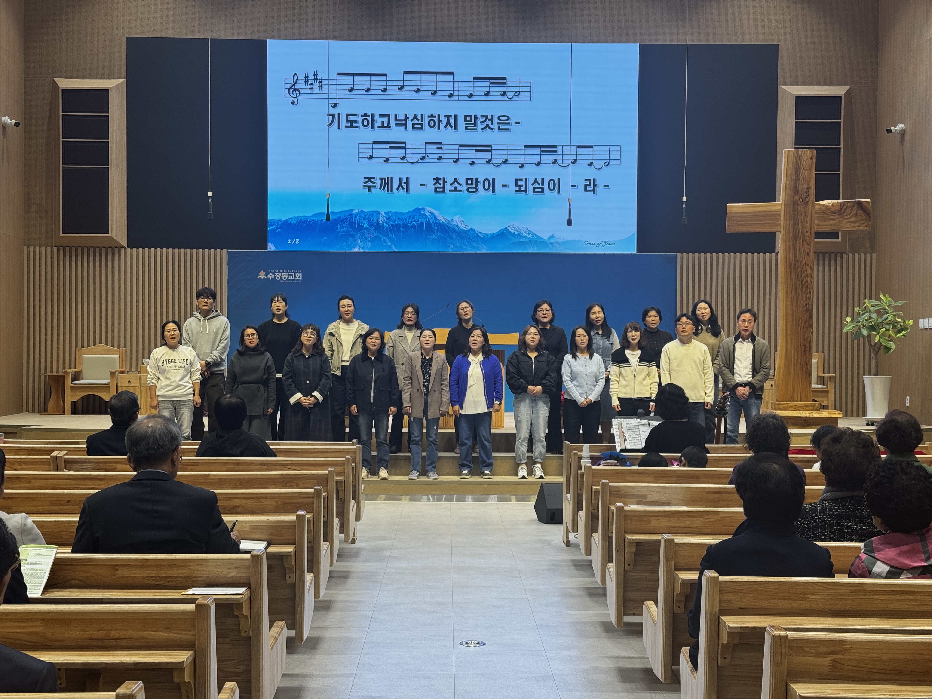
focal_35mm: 48
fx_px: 1292
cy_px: 350
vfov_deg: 30.3
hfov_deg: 39.7
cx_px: 466
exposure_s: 1/120
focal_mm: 6.76
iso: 64
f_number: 1.78
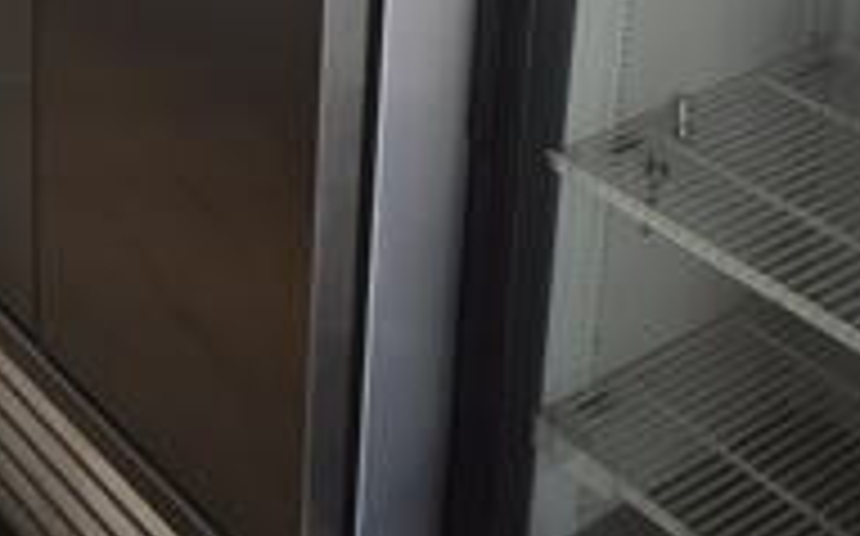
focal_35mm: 69
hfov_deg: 29.6
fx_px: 1616
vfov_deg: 16.9
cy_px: -295
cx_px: 284
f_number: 3.5
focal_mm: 18
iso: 900
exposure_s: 1/125
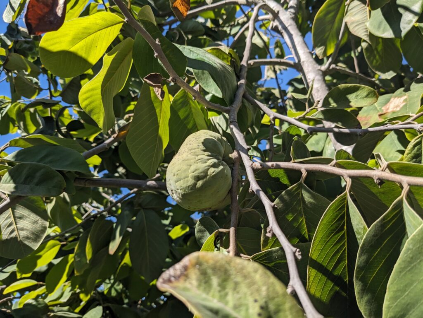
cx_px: 212
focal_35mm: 27
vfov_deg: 51.4
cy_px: 159
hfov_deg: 65.3
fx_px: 330
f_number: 1.73
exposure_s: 1/2611
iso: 54
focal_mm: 4.38
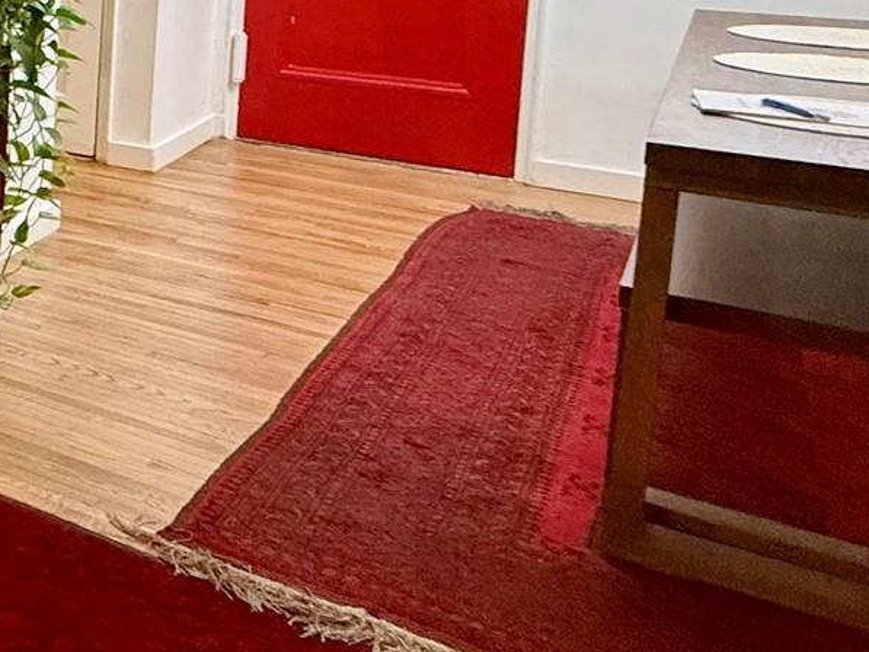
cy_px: -25
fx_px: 1205
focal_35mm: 48
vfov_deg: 28.1
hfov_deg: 25.7
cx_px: -521
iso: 320
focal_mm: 2.22
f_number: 2.2
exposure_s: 1/60
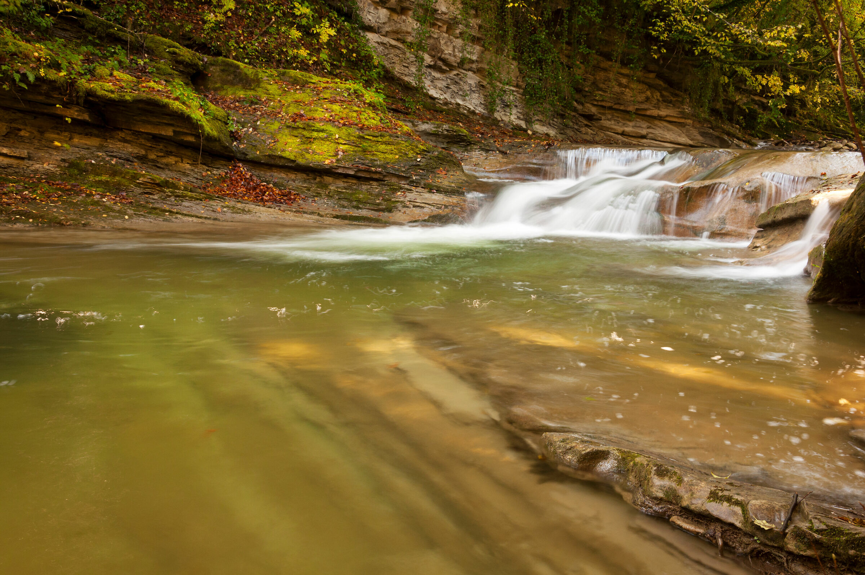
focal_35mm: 36
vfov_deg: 36.8
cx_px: 432
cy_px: 288
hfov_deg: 53.2
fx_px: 864
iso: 200
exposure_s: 1/1.25
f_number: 11
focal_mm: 24
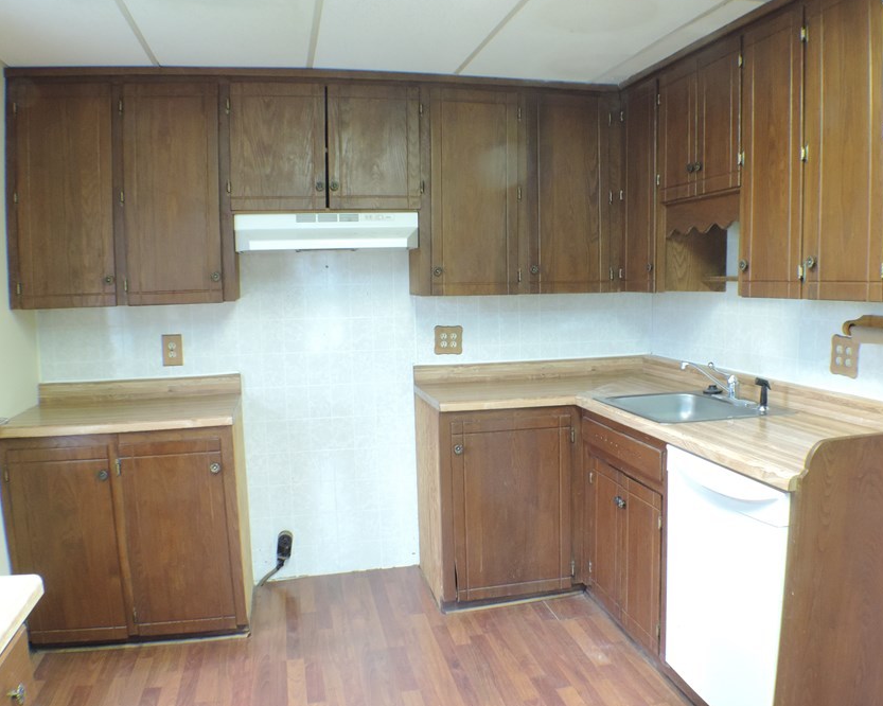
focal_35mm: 36
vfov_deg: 41.1
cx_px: 507
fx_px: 941
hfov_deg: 50.1
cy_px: 357
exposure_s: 1/15
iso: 400
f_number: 3.1
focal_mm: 5.3
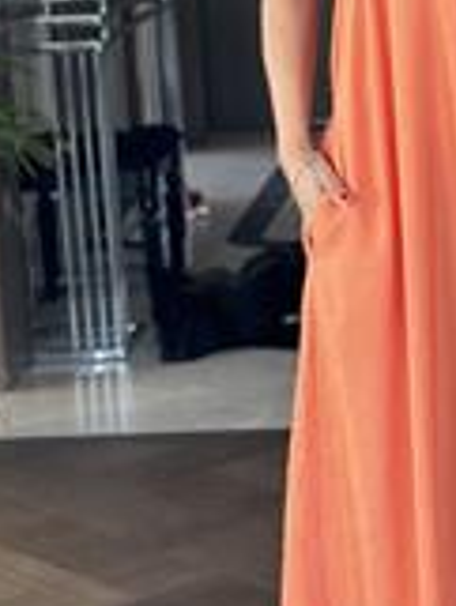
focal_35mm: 151
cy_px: 226
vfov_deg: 13.1
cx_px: 490
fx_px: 2649
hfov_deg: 9.7
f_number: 1.78
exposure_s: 1/74
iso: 125
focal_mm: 6.86
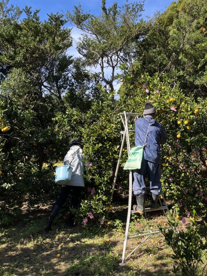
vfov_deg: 58.0
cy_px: 112
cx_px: 119
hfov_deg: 45.3
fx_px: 247
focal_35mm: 31
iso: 50
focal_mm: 5.1
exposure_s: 1/1175
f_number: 1.6
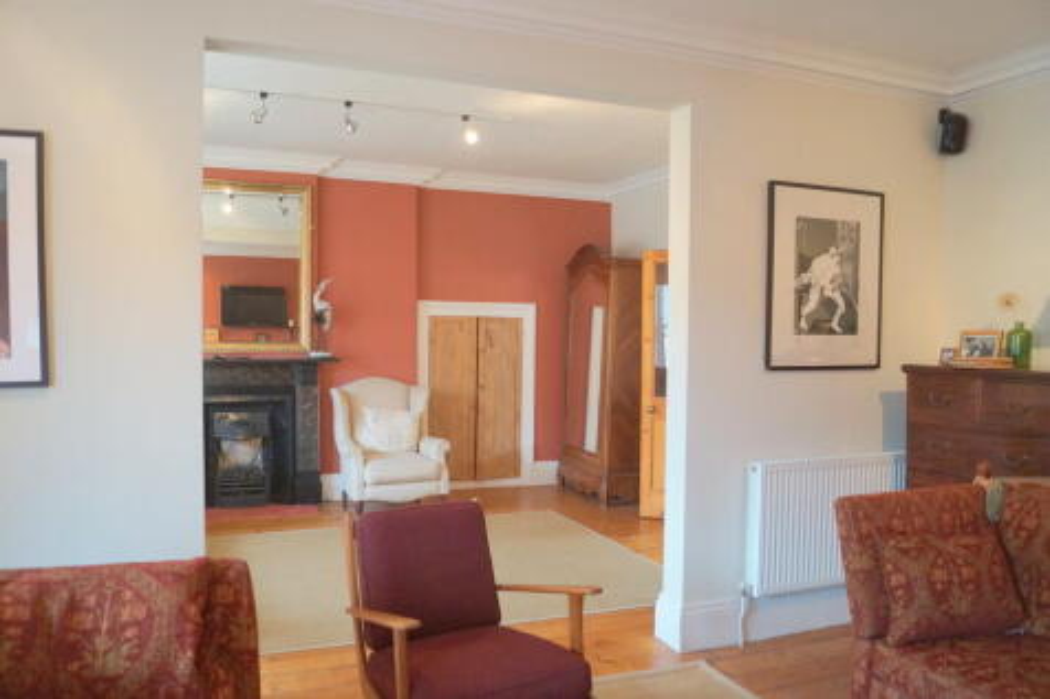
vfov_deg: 47.9
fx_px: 787
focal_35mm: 27
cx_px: 525
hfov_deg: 67.4
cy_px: 350
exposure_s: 1/60
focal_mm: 18
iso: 1000
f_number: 4
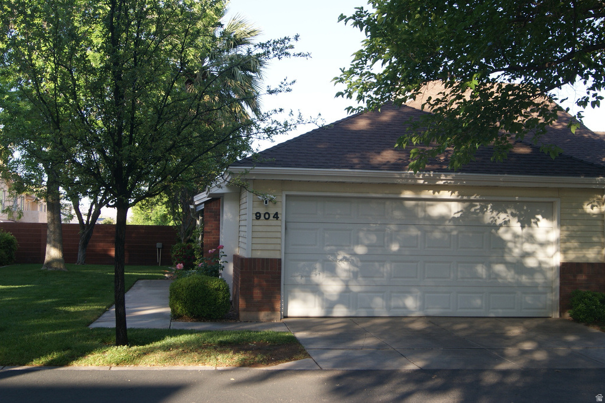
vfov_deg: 29.9
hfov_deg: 43.6
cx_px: 302
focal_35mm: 45
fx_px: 756
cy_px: 202
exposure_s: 1/60
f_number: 6.3
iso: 100
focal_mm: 30
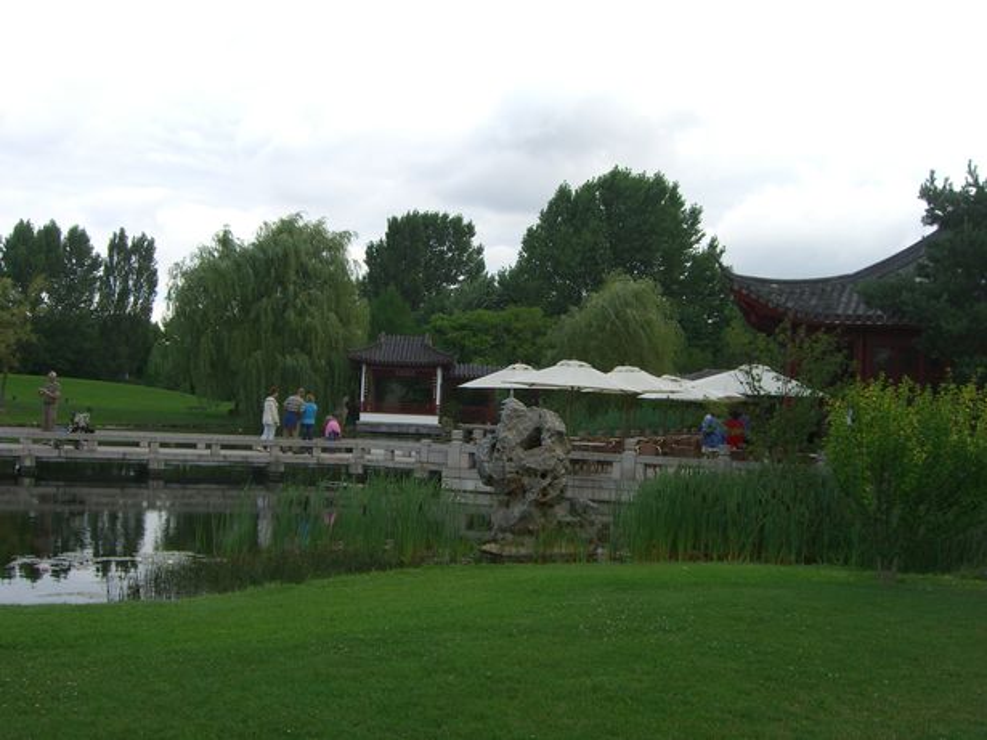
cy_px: 370
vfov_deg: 37.7
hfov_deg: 49.0
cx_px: 494
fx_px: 1083
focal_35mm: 38
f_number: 4
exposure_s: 1/320
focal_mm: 7.9
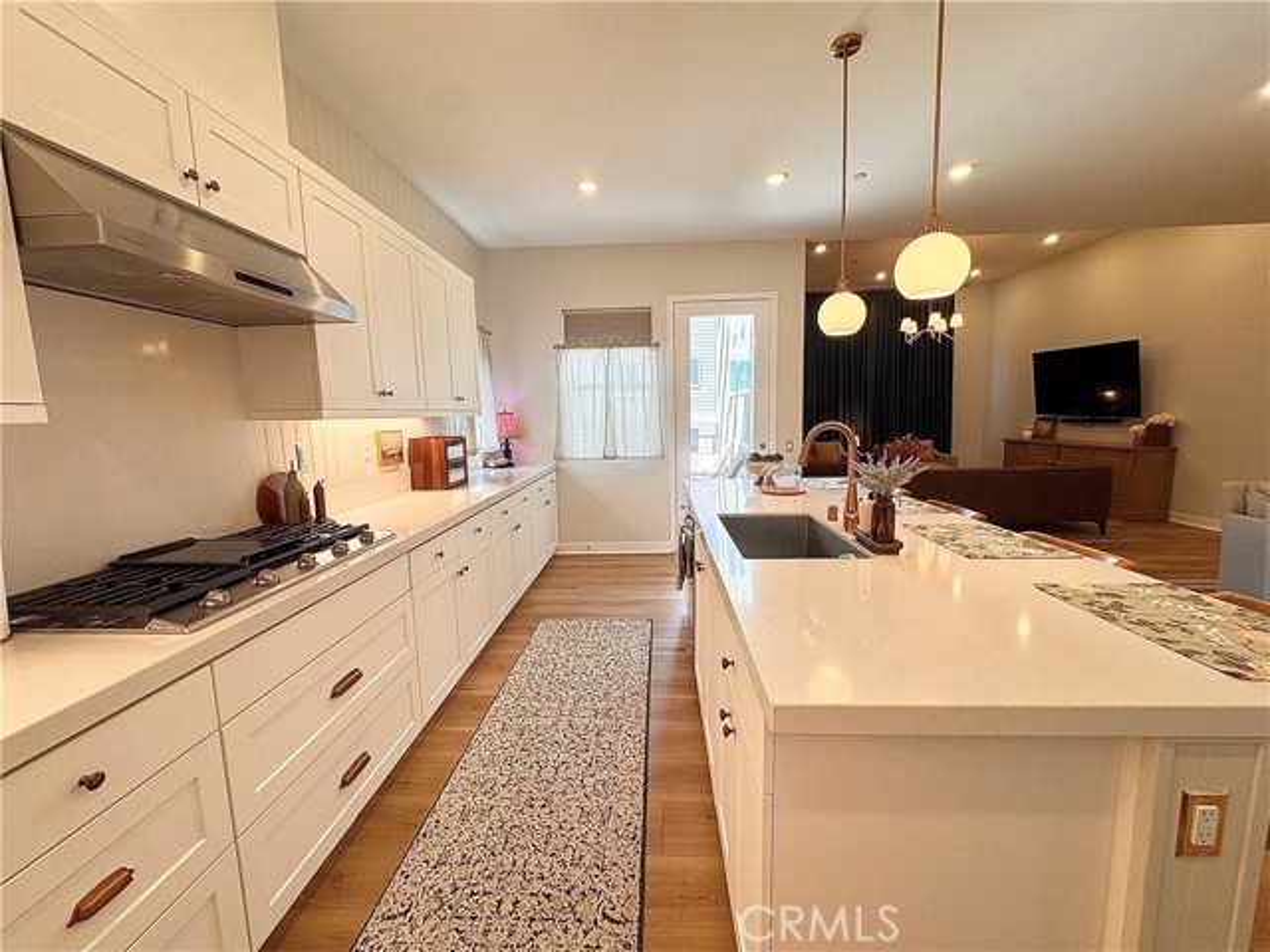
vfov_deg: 85.7
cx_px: 635
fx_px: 514
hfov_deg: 102.1
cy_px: 476
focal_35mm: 14
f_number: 2.2
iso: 64
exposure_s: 1/120
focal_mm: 2.22
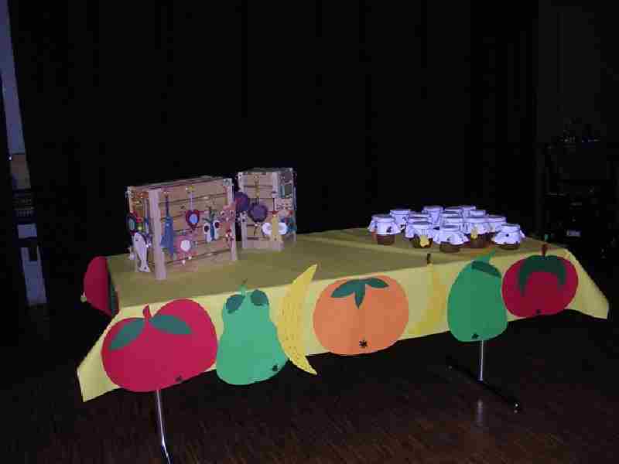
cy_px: 232
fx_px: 680
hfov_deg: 49.0
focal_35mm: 38
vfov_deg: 37.7
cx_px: 310
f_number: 2.8
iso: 196
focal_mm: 5.8
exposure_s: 1/60.1
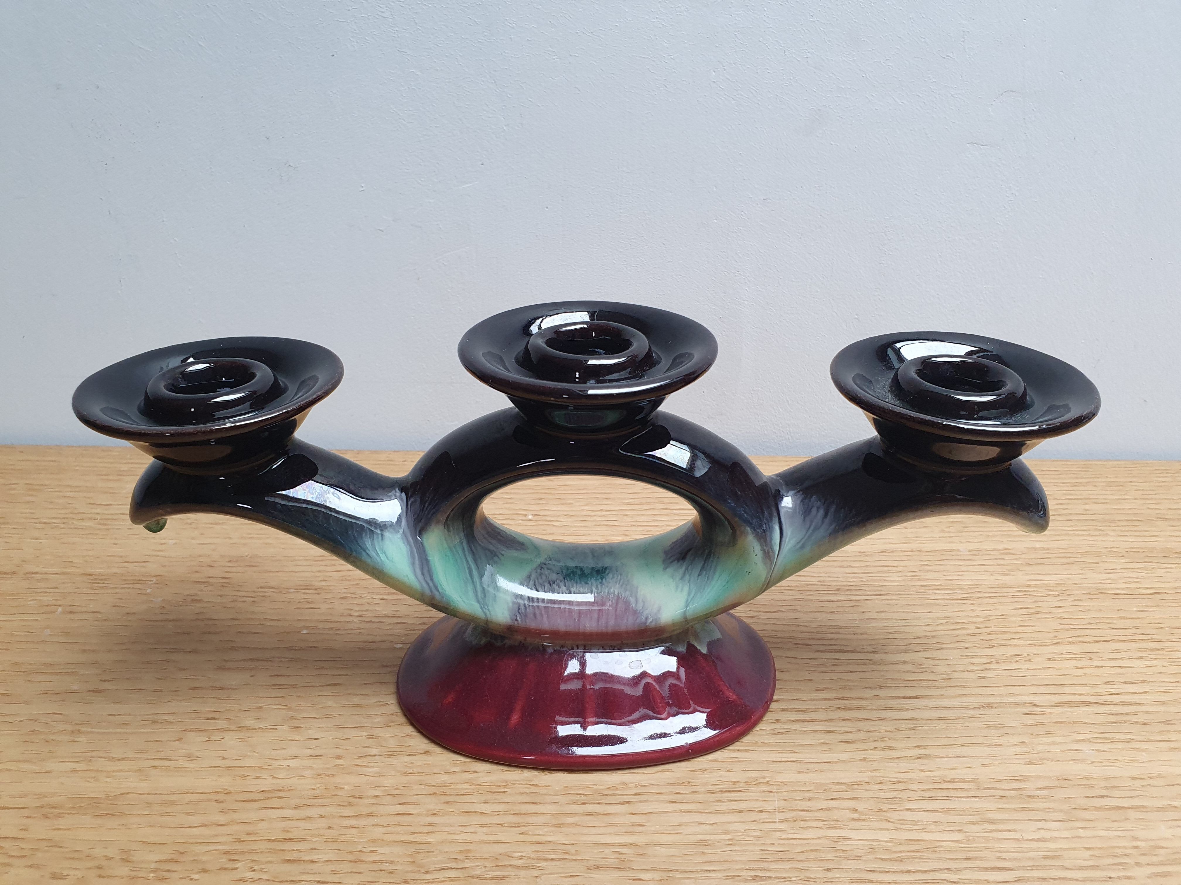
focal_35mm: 26
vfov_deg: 53.1
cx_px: 590
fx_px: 887
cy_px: 442
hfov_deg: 67.3
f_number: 2.4
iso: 125
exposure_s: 1/100
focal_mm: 4.32
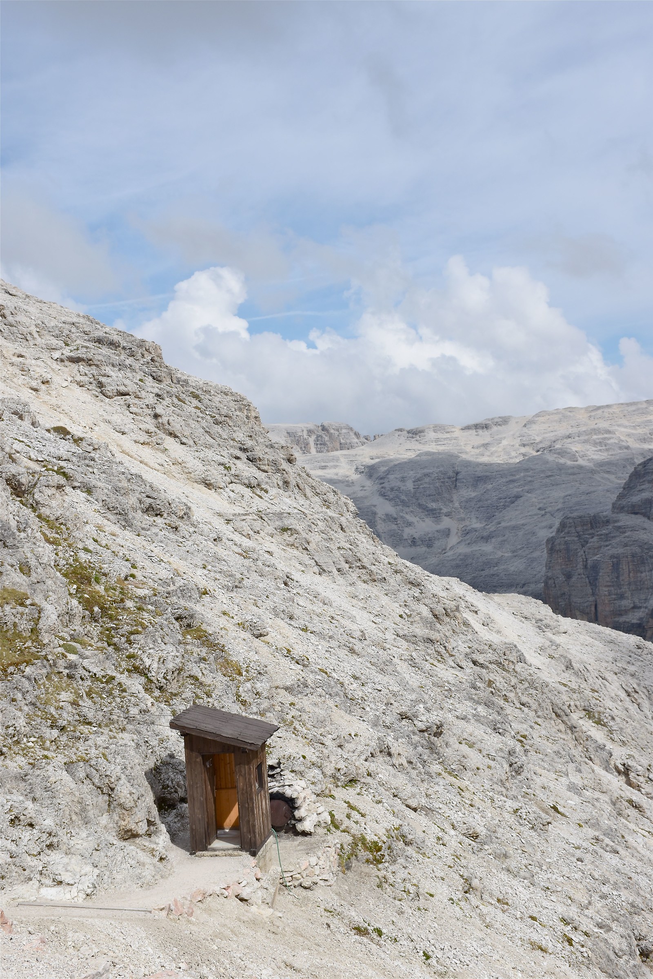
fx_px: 1428
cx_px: 326
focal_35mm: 52
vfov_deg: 37.9
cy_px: 490
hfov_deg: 25.8
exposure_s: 1/400
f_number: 9
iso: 125
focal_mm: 35
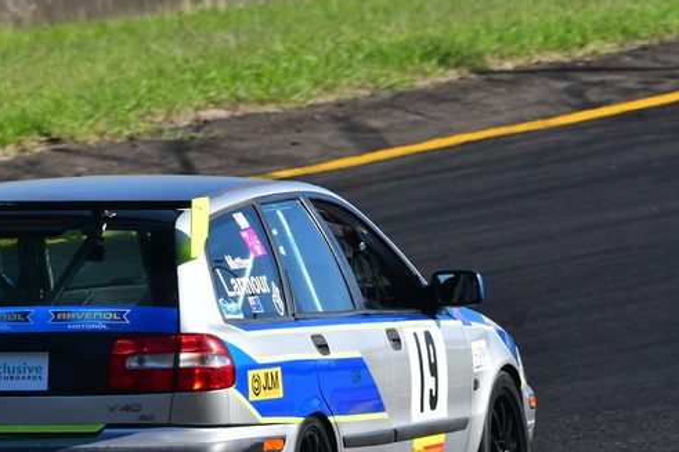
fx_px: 16591
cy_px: 357
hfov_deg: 2.3
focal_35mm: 880
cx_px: 140
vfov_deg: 1.6
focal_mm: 360
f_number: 11
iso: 500
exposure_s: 1/640
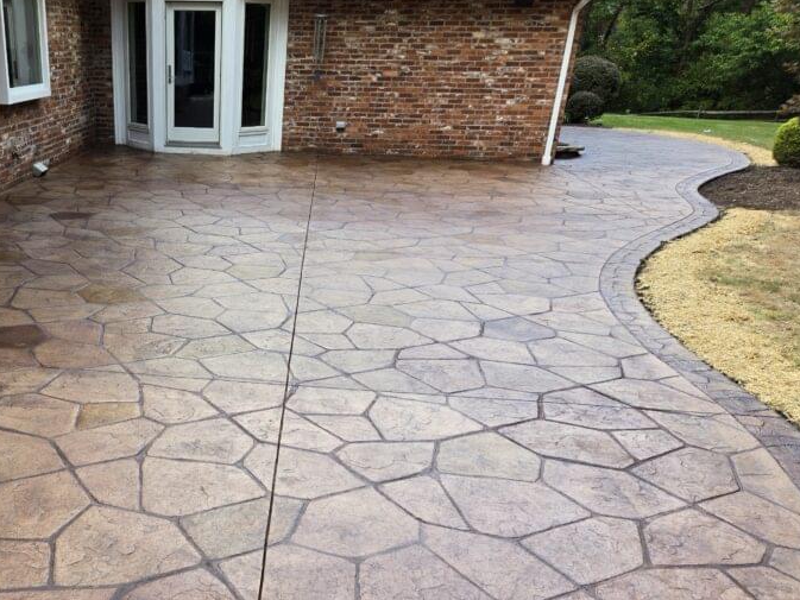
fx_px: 809
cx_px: 222
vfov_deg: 39.9
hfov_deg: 50.9
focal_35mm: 35
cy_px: 430
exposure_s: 1/180
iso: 32
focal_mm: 5.4
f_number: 1.8
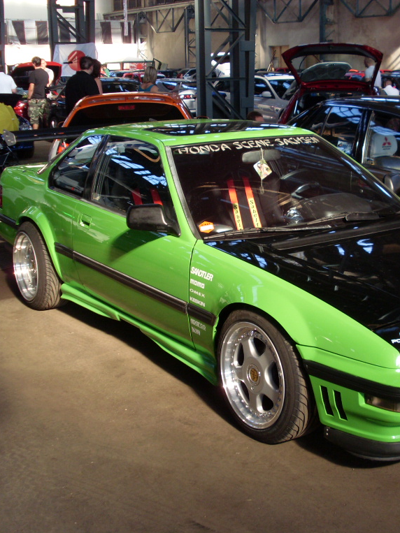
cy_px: 265
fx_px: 786
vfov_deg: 37.5
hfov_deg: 28.2
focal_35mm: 51
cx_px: 292
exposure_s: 1/90
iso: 100
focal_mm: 6.3
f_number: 3
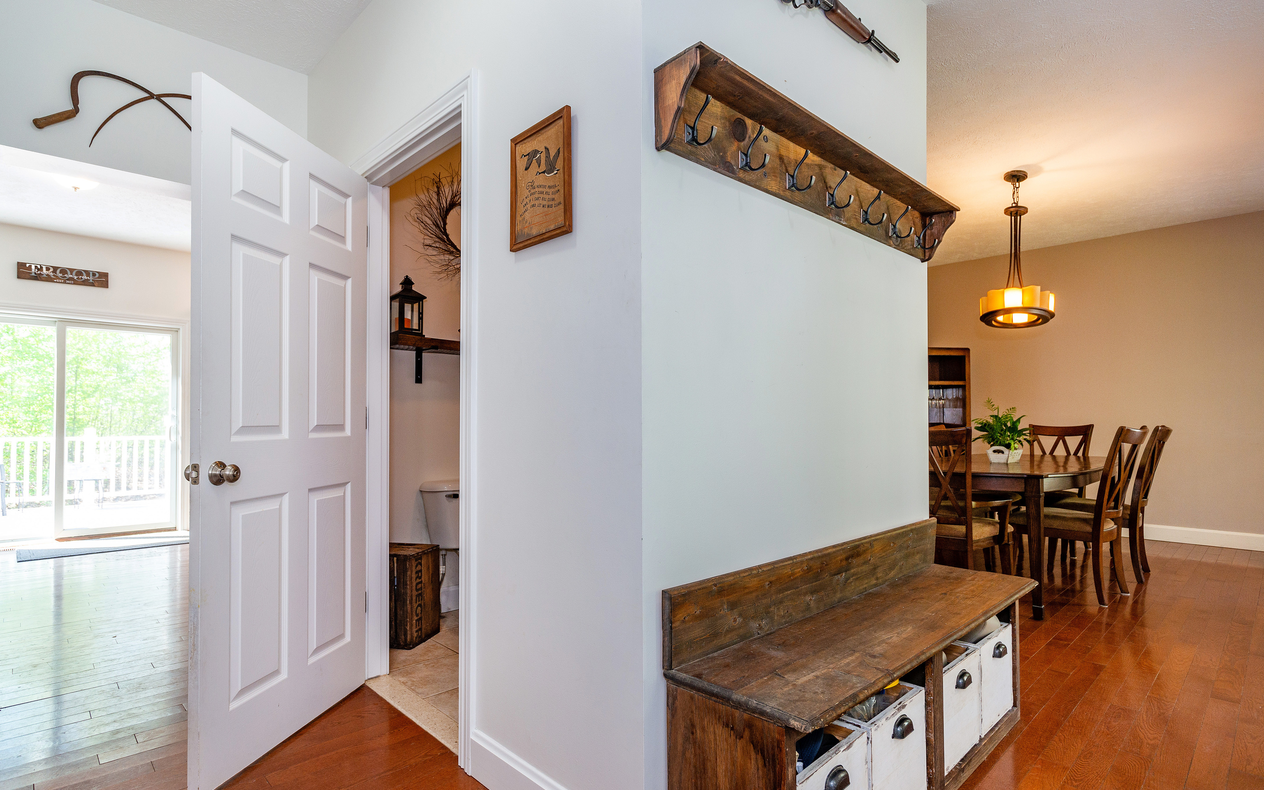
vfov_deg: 65.0
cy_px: 404
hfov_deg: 91.1
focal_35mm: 18
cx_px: 620
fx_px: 620
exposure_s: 1/13
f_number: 6.3
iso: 320
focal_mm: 17
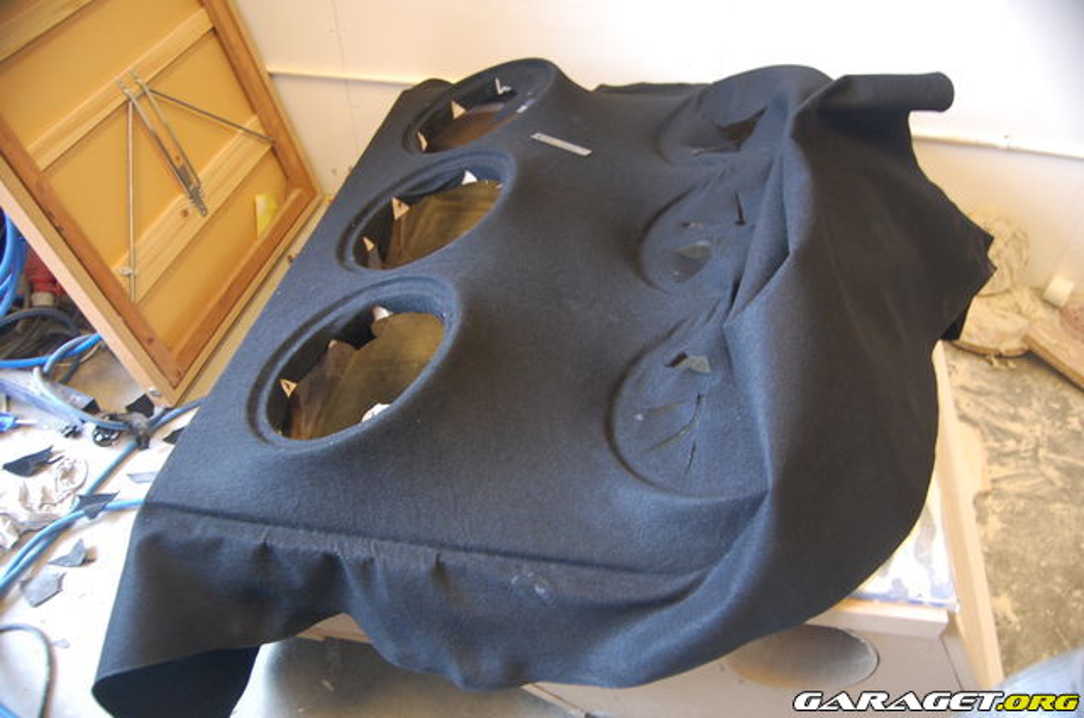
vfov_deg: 47.7
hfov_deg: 67.5
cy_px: 359
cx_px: 542
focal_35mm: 27
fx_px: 811
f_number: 3.5
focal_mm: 18
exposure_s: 1/15
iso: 800
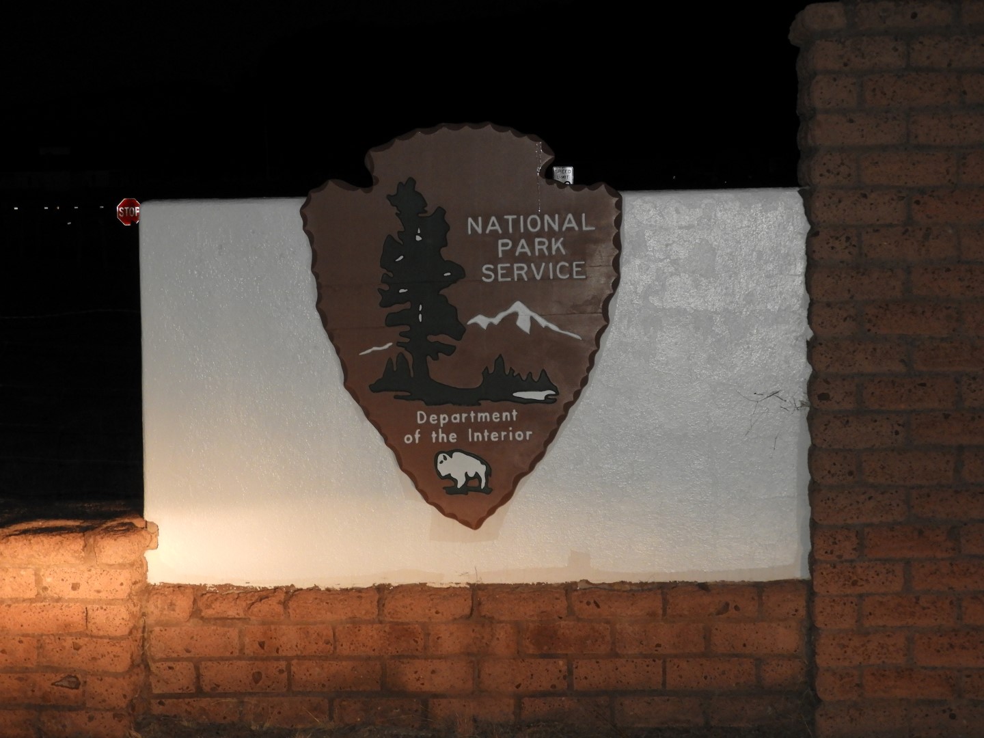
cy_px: 369
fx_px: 2416
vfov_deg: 17.4
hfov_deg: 23.0
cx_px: 492
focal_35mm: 85
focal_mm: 15.2
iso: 400
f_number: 4.5
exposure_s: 1/60
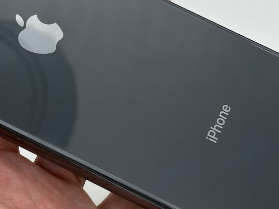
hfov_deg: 18.9
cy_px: 67
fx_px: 838
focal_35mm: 104
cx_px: 95
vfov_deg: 14.2
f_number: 1.78
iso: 64
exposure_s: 1/419
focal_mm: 6.86
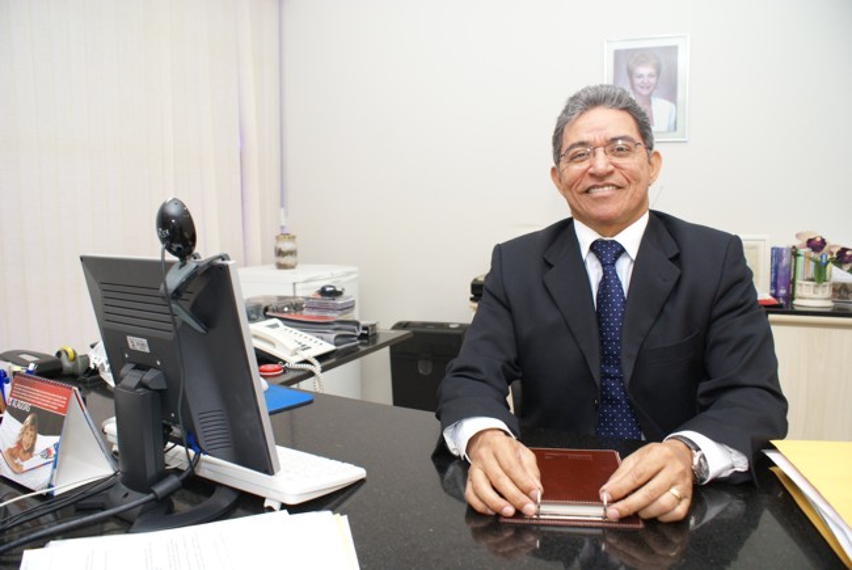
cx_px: 426
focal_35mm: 27
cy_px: 285
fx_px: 640
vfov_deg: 48.0
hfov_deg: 67.3
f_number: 4
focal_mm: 18
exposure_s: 1/125
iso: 400
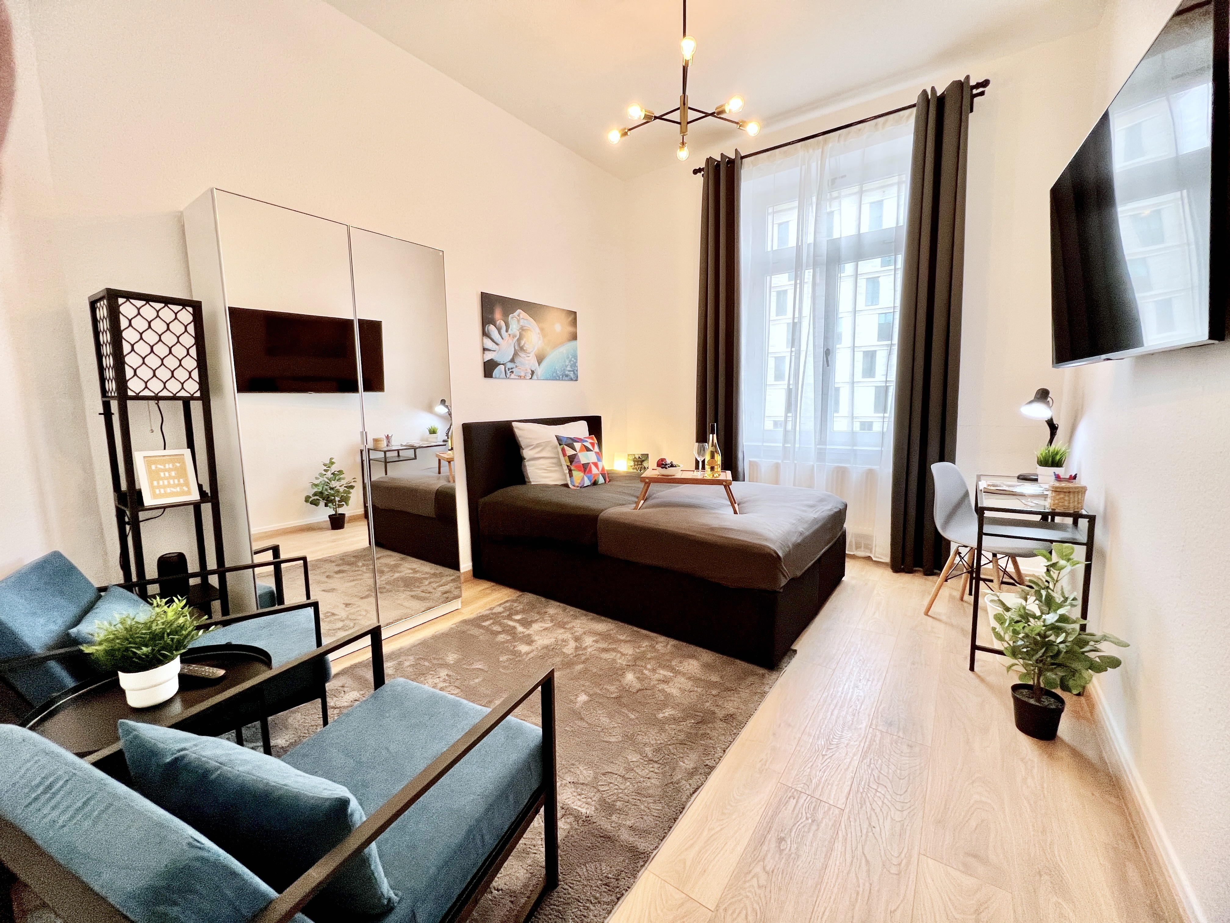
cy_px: 462
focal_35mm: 13
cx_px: 615
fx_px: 462
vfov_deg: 89.9
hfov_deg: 106.2
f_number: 1.8
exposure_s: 1/99
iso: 100
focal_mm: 1.57
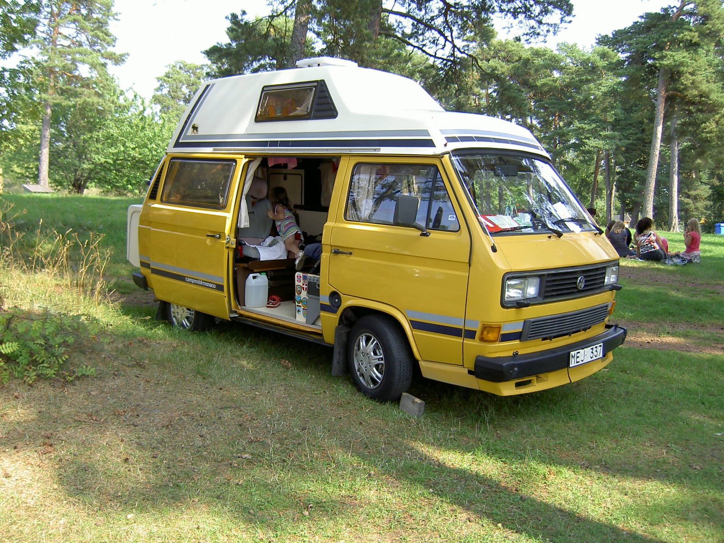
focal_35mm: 34
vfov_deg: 41.8
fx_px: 711
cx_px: 362
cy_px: 272
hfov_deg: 54.0
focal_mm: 5.6
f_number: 2.8
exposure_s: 1/125
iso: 50
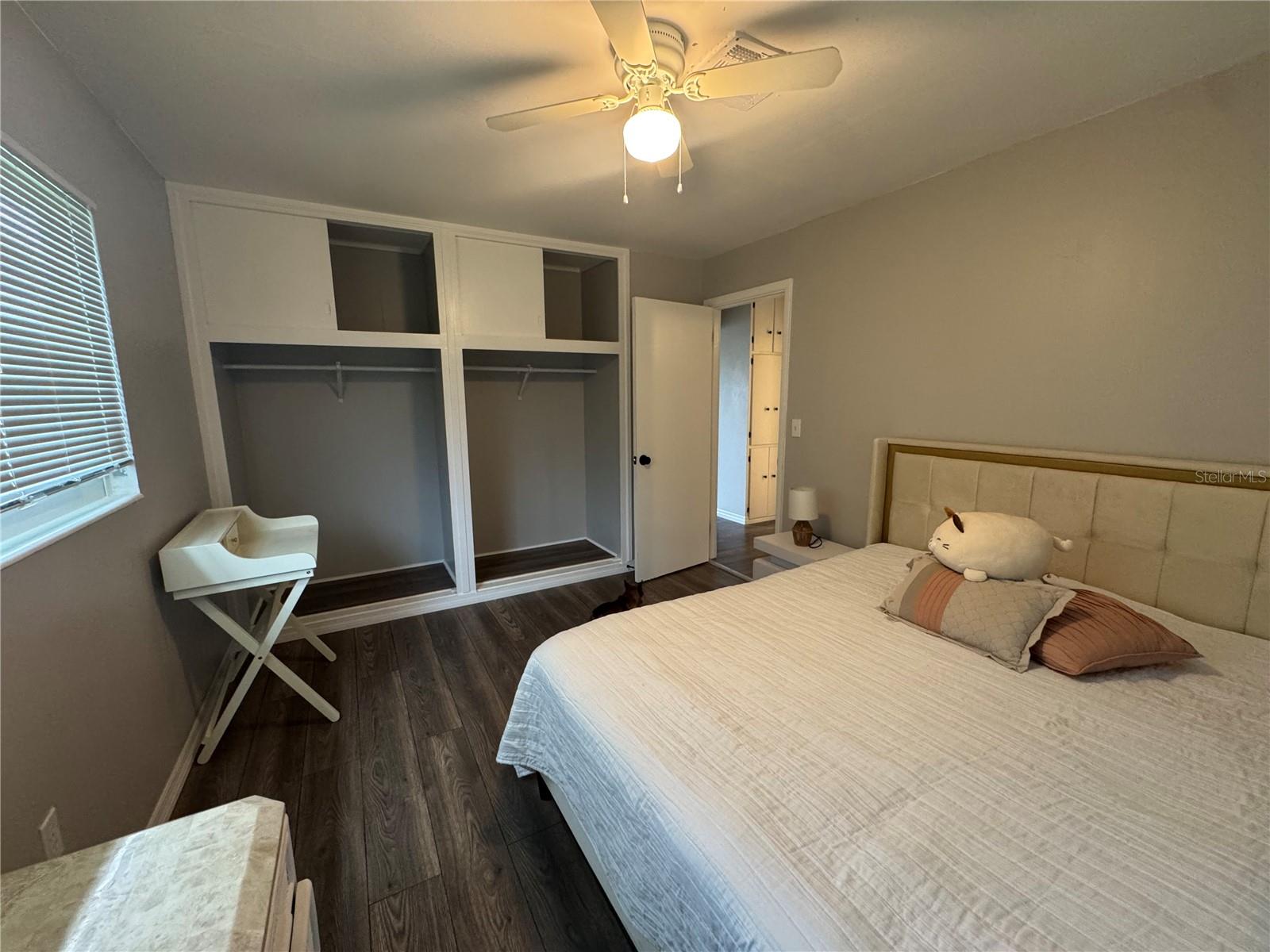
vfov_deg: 85.7
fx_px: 514
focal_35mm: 14
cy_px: 476
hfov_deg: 102.1
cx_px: 635
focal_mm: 2.22
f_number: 2.2
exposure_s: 1/60
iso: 500
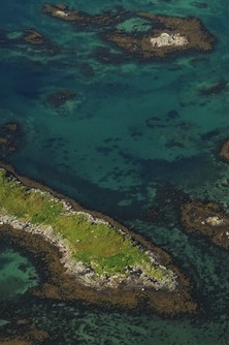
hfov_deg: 6.7
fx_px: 1922
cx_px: 375
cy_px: -336
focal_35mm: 201
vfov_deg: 9.6
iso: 100
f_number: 5.6
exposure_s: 1/500
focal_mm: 28
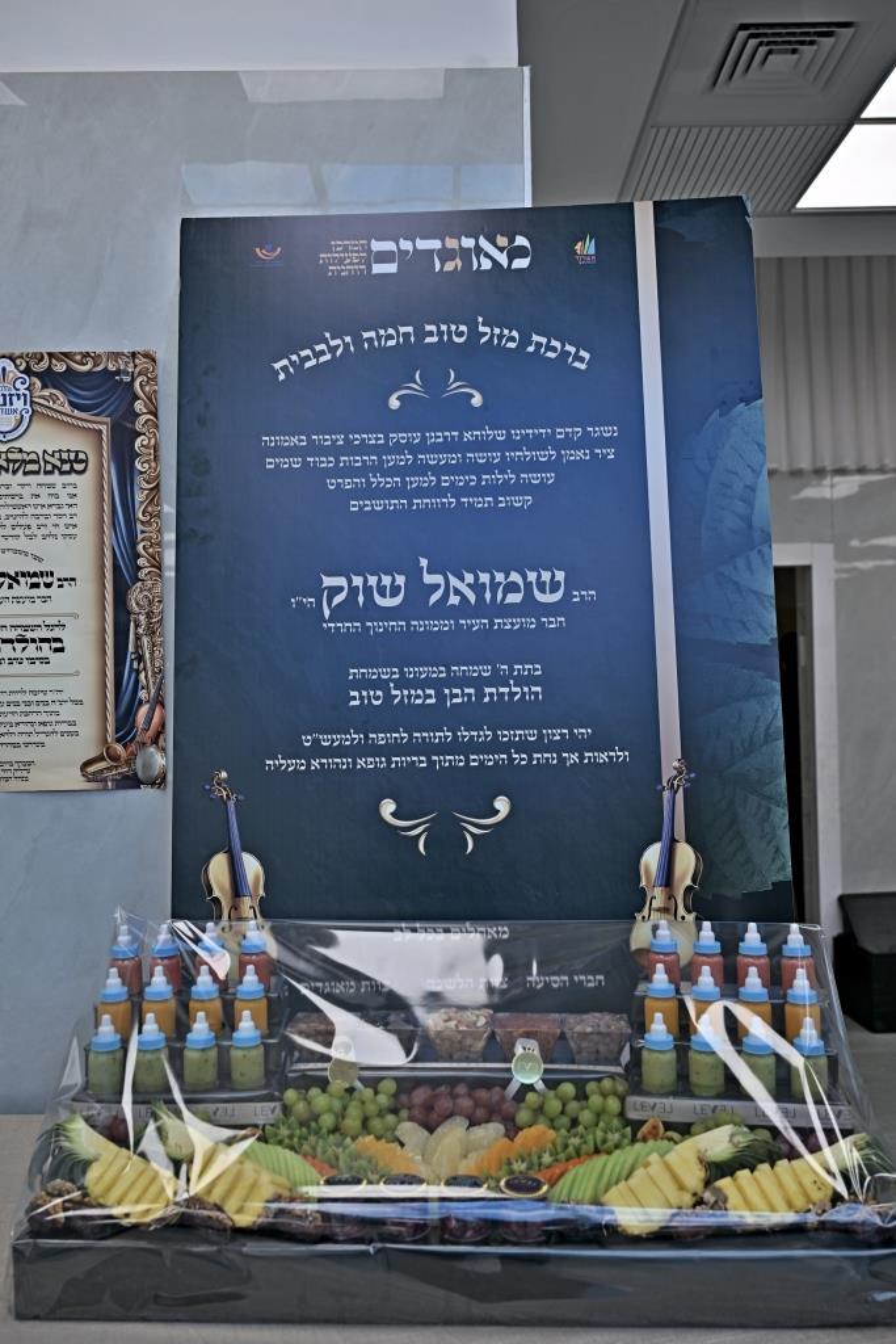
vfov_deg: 63.7
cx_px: 448
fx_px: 1082
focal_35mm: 29
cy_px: 672
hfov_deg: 45.0
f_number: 4
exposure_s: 1/250
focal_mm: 29
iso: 125
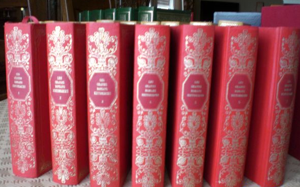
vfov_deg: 31.2
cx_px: 148
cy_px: 100
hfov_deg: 48.2
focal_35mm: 41
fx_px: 335
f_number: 3.1
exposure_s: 1/80
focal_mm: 6.3
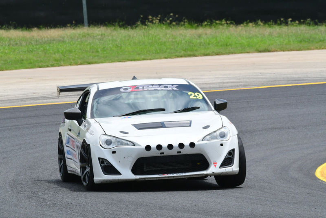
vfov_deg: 2.9
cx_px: 163
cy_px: 109
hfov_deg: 4.3
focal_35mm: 480
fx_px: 4348
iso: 640
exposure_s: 1/640
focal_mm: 320
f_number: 13
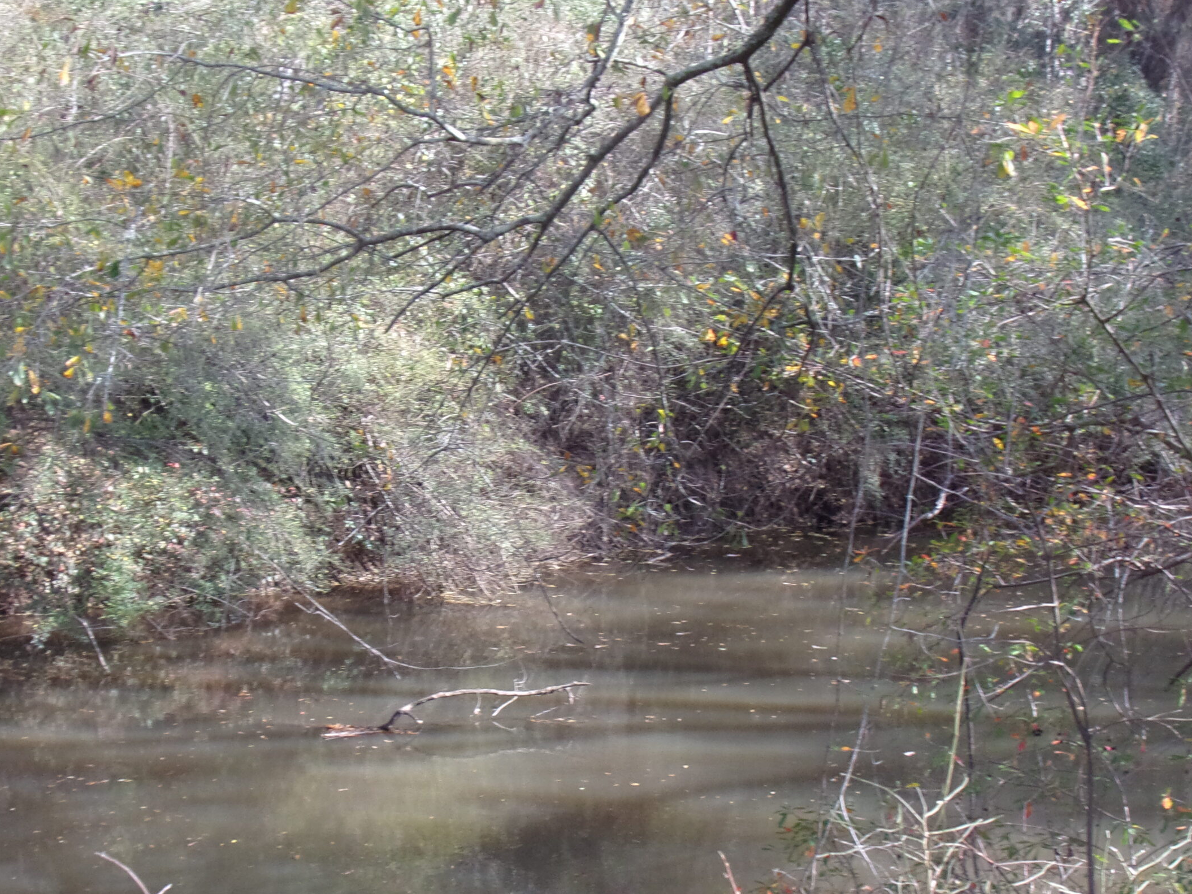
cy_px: 511
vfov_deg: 21.9
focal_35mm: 67
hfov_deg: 28.8
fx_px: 2307
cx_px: 440
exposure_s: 1/90
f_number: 4.1
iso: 80
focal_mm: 8.3
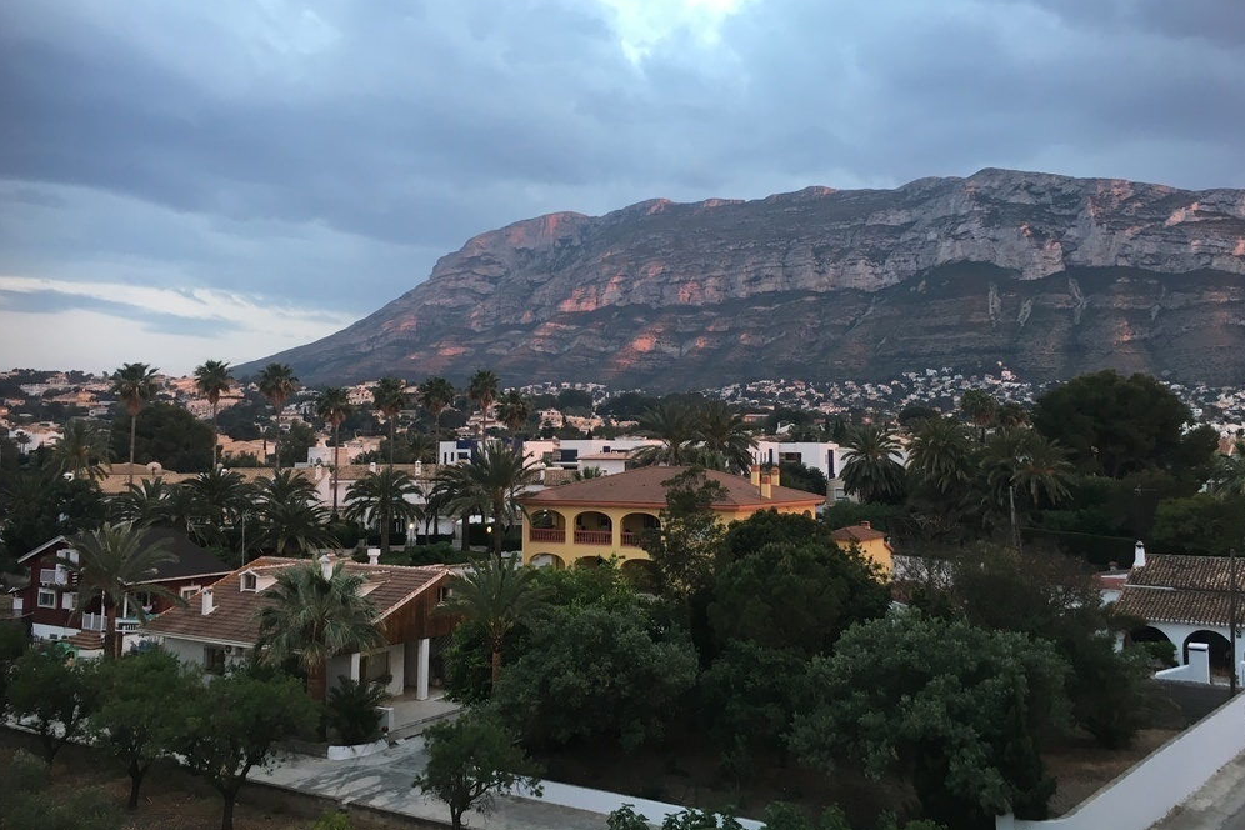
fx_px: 1072
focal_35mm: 31
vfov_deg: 42.2
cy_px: 356
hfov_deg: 60.3
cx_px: 614
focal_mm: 4.15
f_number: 2.2
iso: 64
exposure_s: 1/33
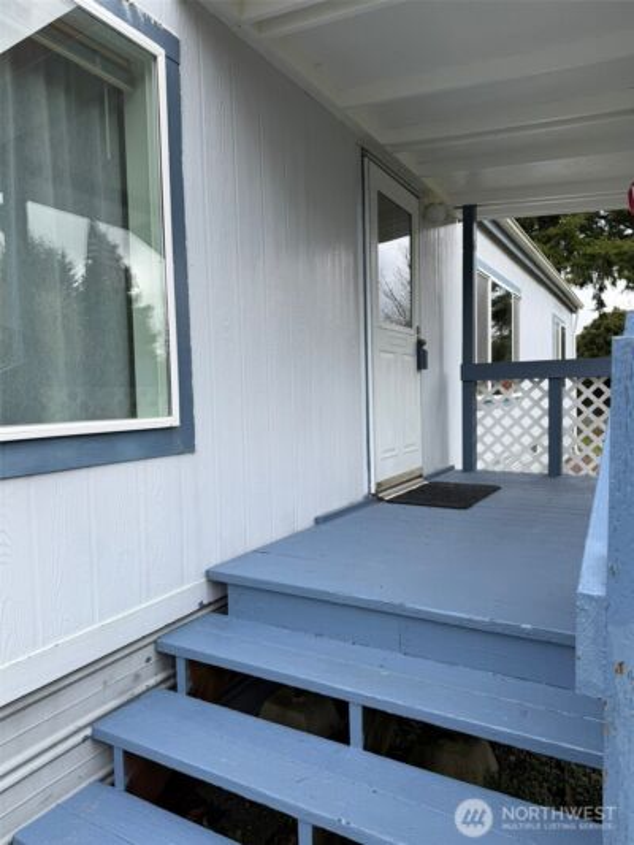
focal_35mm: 24
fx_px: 586
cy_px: 422
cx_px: 317
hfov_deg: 56.8
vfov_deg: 71.6
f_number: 1.78
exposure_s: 1/1046
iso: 80
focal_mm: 6.76
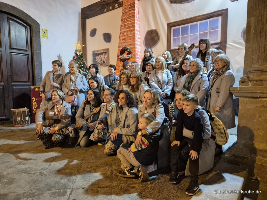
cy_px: 100
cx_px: 134
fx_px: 177
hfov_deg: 73.9
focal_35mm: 23
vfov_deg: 58.9
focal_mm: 5.4
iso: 1600
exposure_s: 1/100
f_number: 1.8
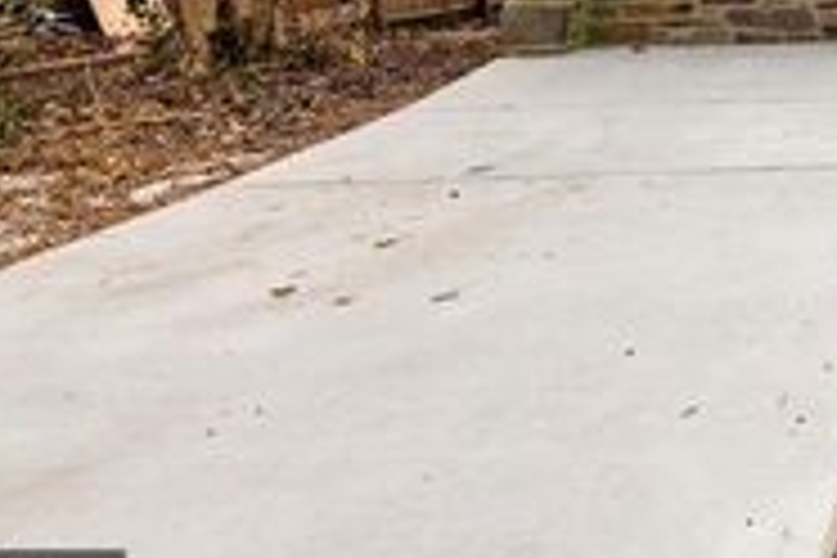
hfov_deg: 35.5
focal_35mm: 43
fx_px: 1000
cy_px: -119
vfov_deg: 27.3
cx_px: 1008
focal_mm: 16
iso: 200
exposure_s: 1/60
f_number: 11
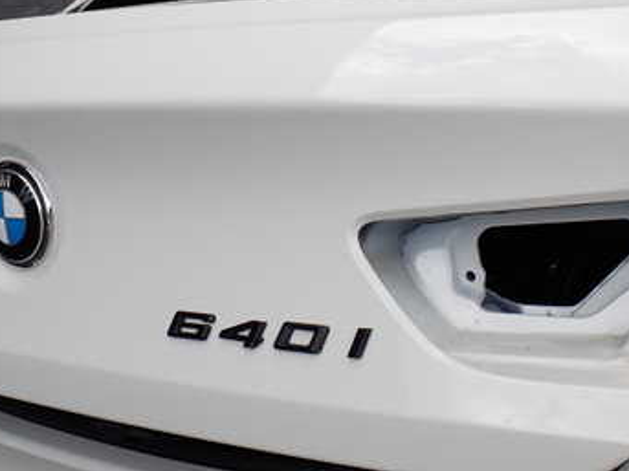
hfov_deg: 34.3
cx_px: 259
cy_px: 181
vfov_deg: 26.0
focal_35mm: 56
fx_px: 1017
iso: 100
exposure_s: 1/640
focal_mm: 5.79
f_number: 3.2
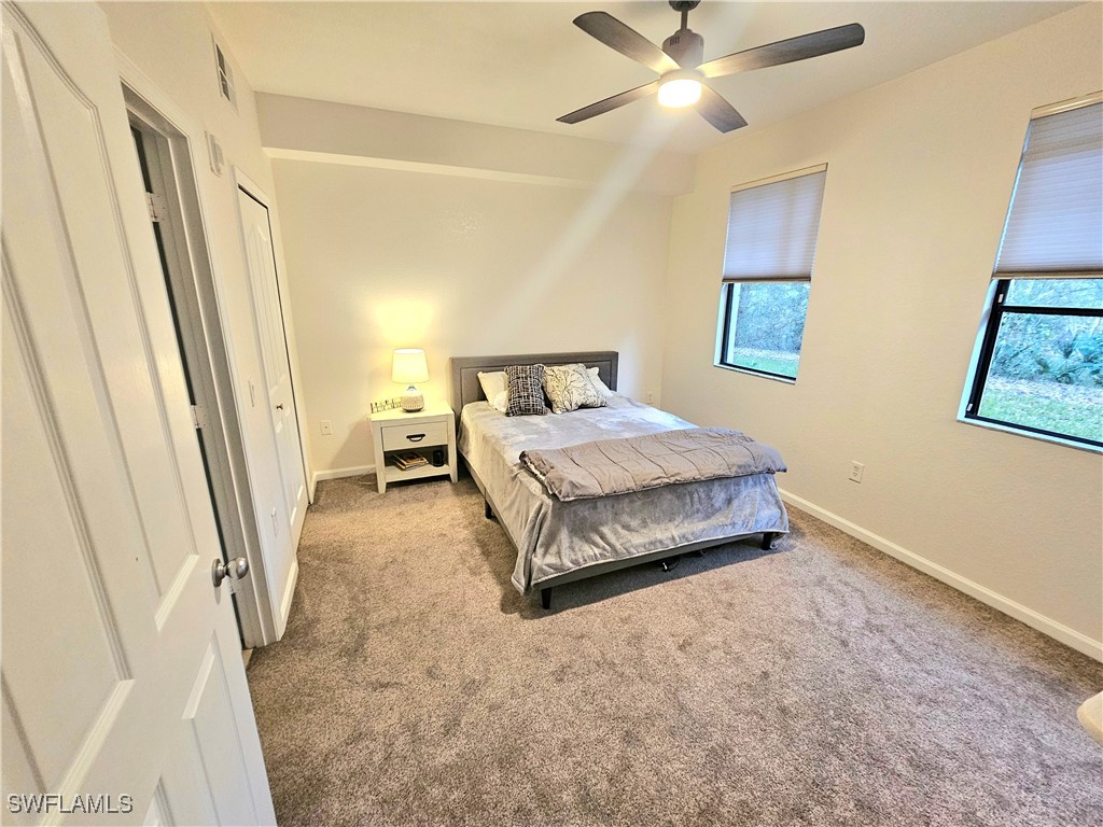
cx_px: 552
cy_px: 414
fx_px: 414
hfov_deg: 106.2
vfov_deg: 89.9
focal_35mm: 13
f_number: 2.2
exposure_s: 1/40
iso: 400
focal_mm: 2.2
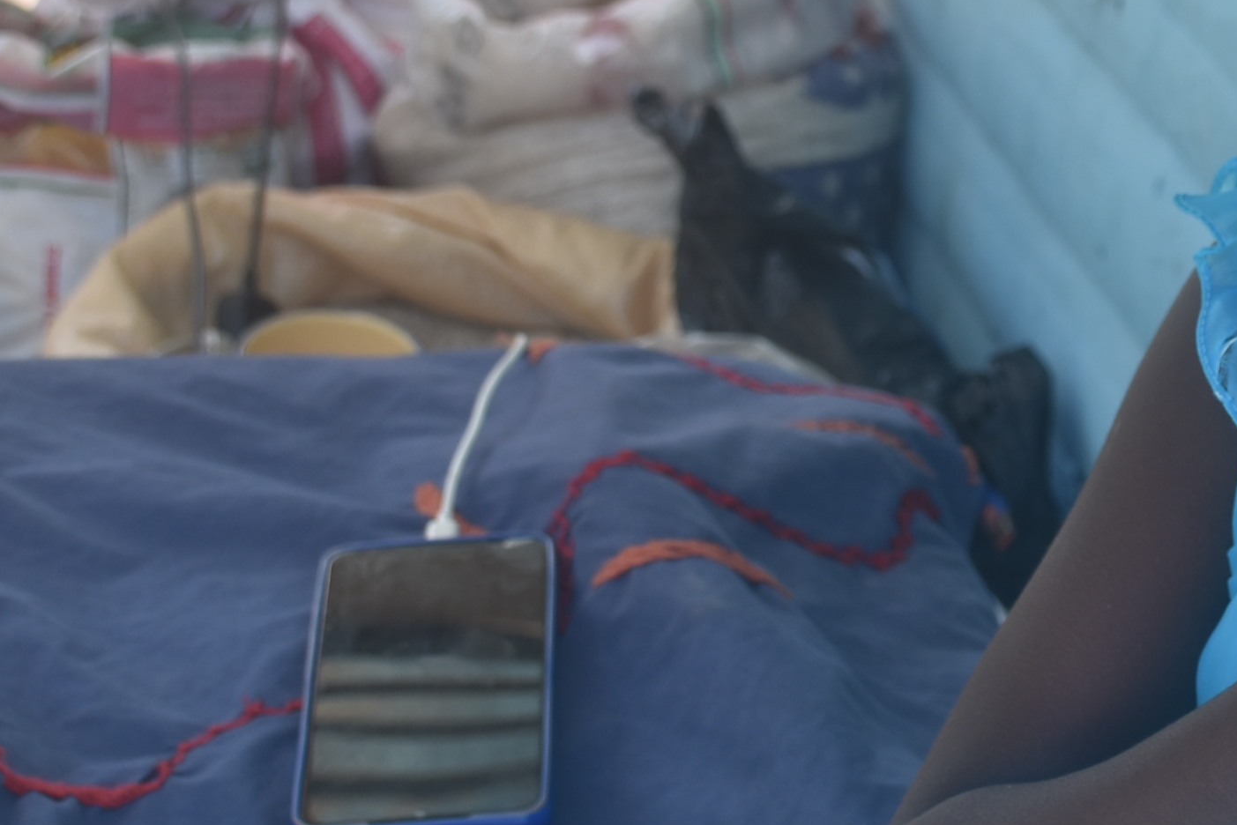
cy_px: 233
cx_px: 1051
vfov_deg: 11.0
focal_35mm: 125
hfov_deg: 16.2
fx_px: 4296
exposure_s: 1/125
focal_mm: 26
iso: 100
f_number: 5.6
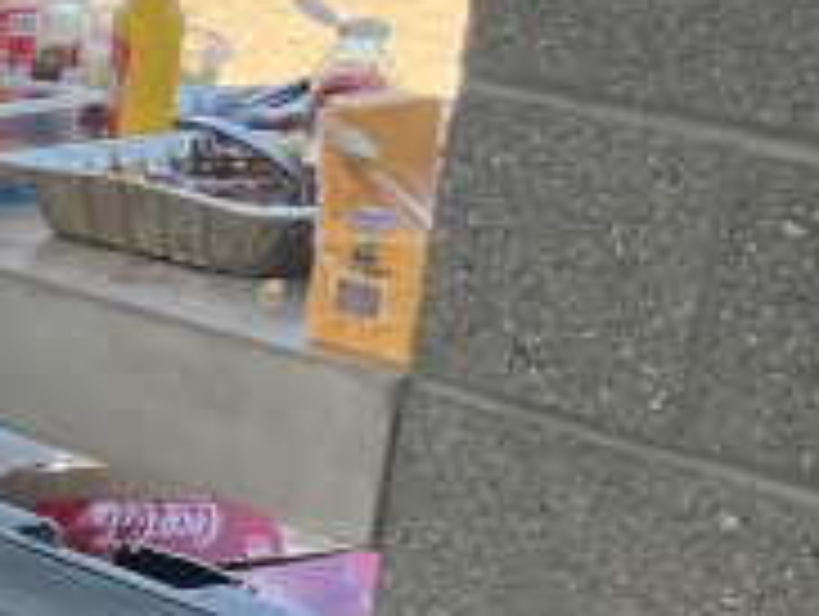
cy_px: 409
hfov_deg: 10.6
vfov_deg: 10.2
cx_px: -1404
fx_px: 3459
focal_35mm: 146
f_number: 1.6
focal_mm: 5.1
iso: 50
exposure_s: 1/552
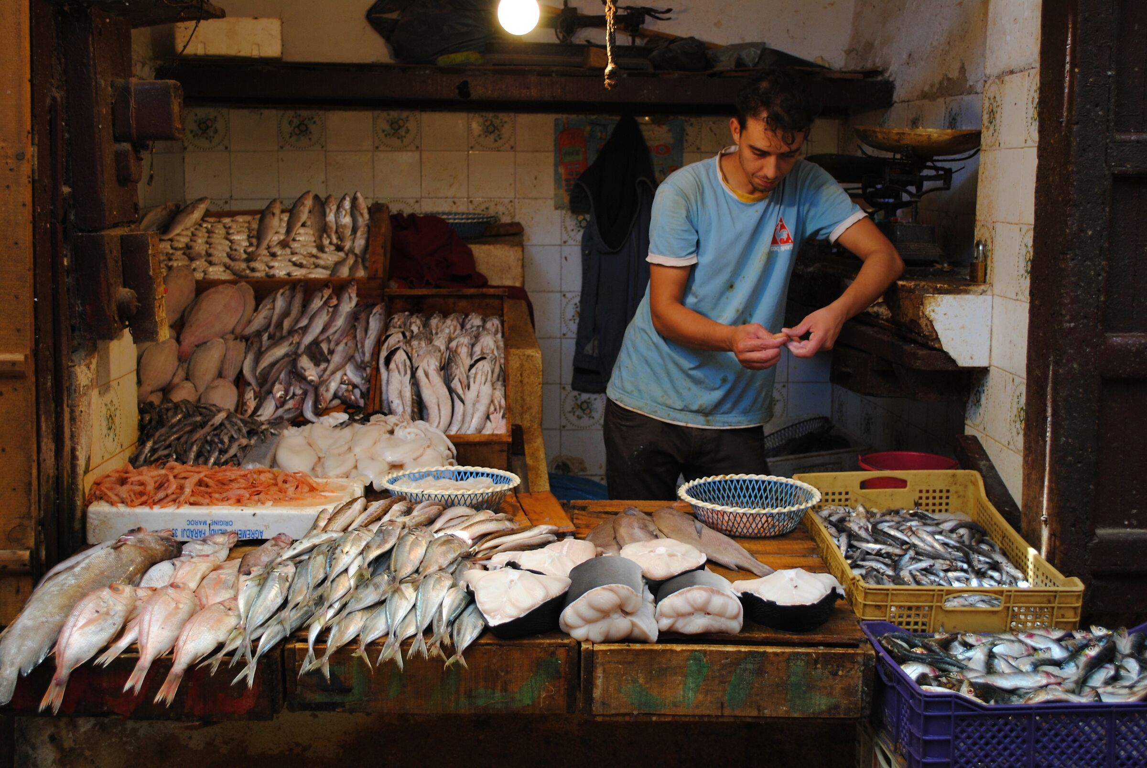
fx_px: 1531
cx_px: 574
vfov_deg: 28.2
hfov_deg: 41.1
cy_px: 384
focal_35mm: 48
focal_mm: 32
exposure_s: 1/50
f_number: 4.8
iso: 200
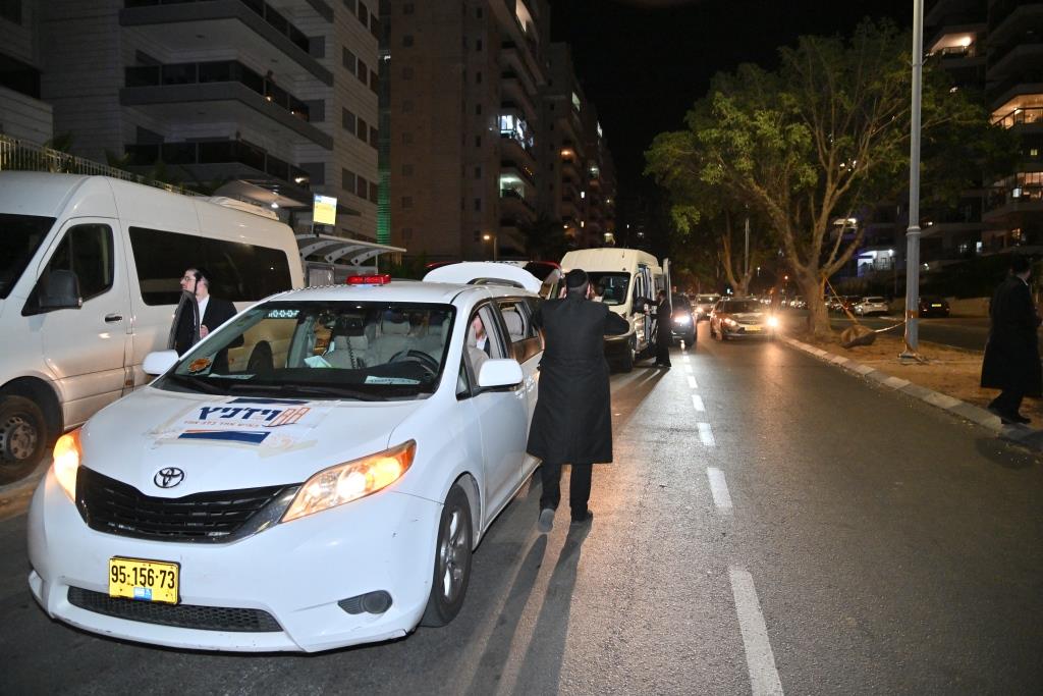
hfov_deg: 73.7
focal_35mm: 24
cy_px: 348
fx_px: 695
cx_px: 522
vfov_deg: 53.1
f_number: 4
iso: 2000
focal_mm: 24
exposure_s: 1/200
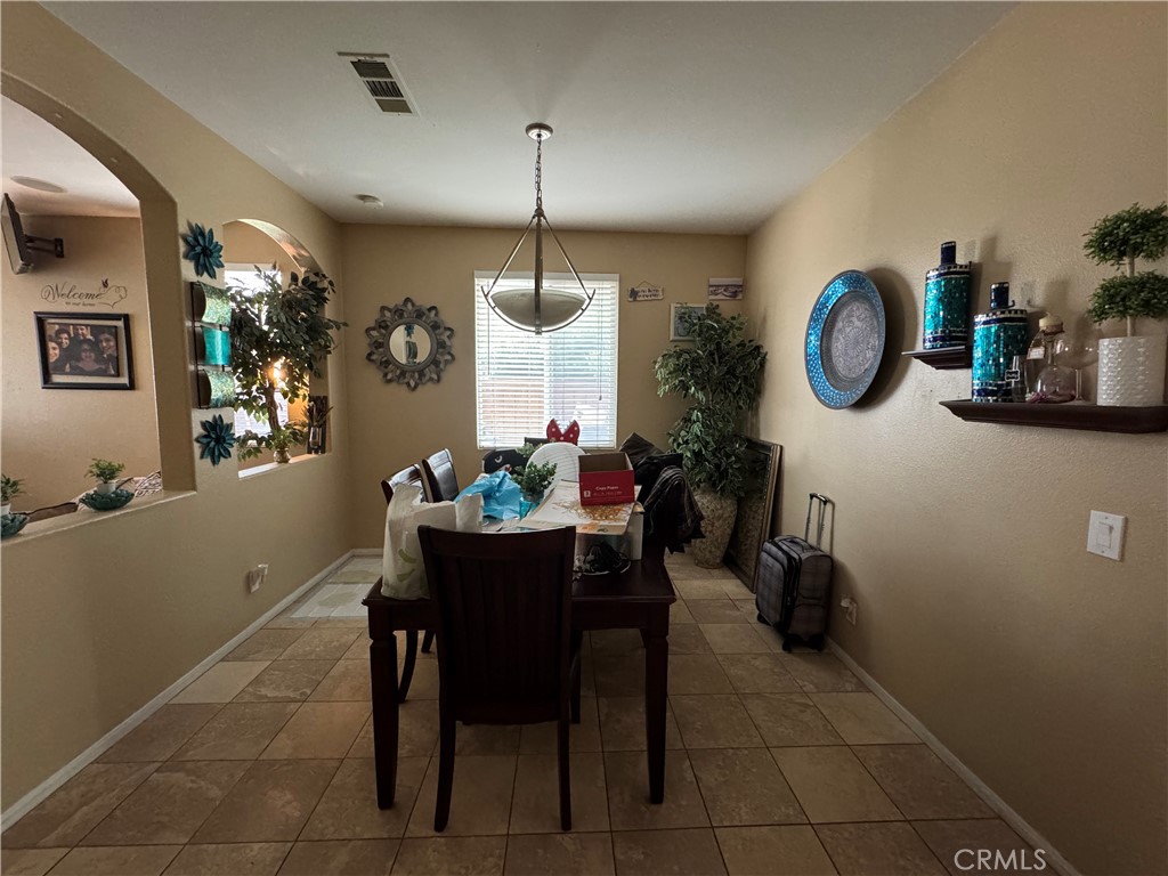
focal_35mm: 14
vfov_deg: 85.7
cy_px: 438
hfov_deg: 102.1
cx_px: 584
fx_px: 472
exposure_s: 1/60
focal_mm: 2.22
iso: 1000
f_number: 2.2
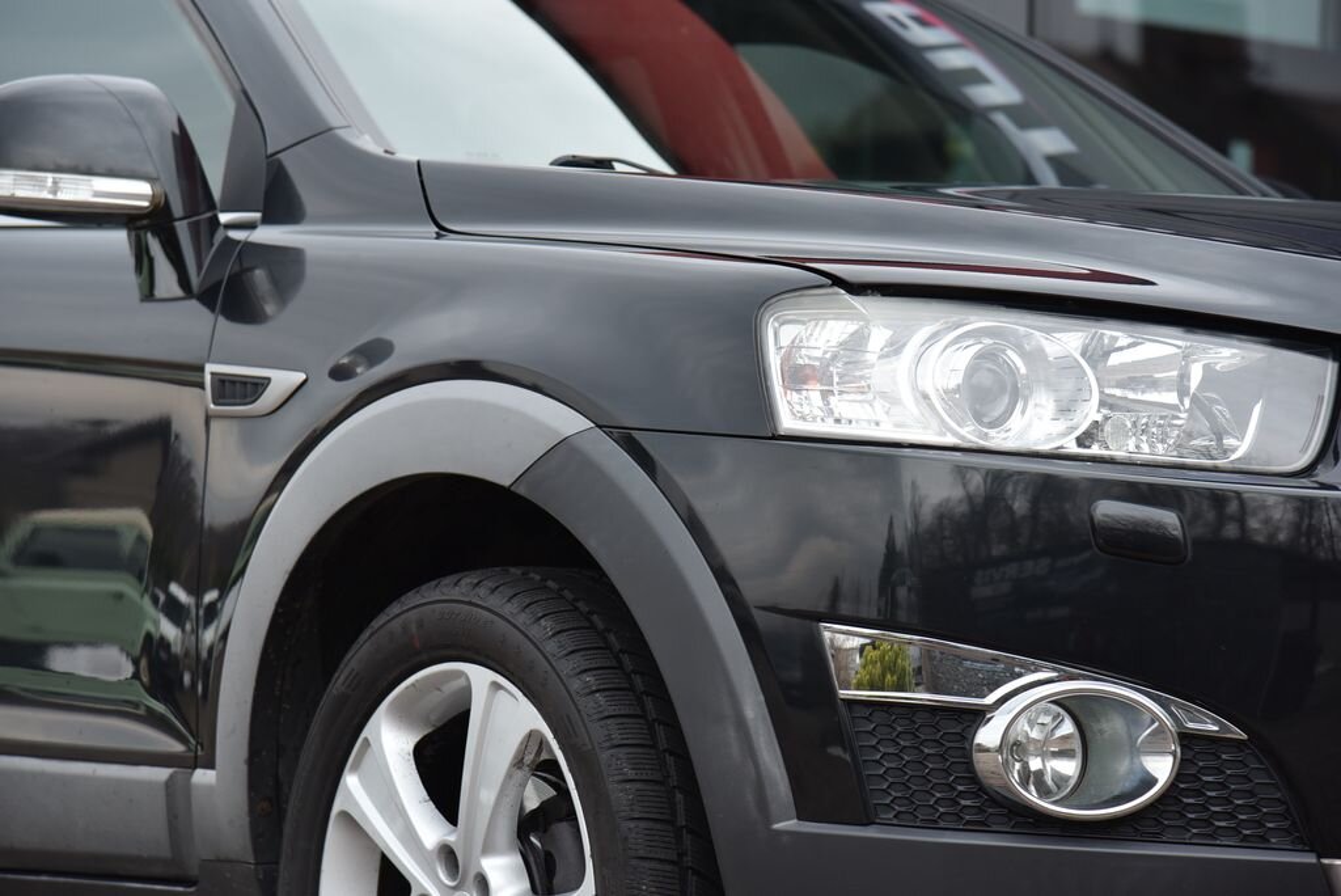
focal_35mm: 120
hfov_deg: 17.1
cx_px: 670
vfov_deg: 11.4
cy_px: 448
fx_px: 4472
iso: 500
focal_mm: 120
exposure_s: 1/100
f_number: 5
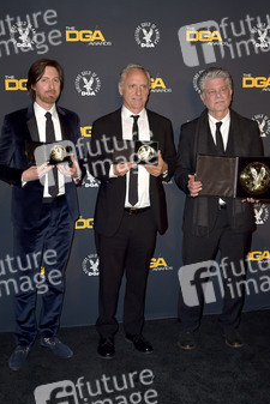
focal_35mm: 38
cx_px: 131
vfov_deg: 50.6
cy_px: 218
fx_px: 427
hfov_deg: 35.1
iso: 640
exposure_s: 1/250
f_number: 6.3
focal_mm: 32
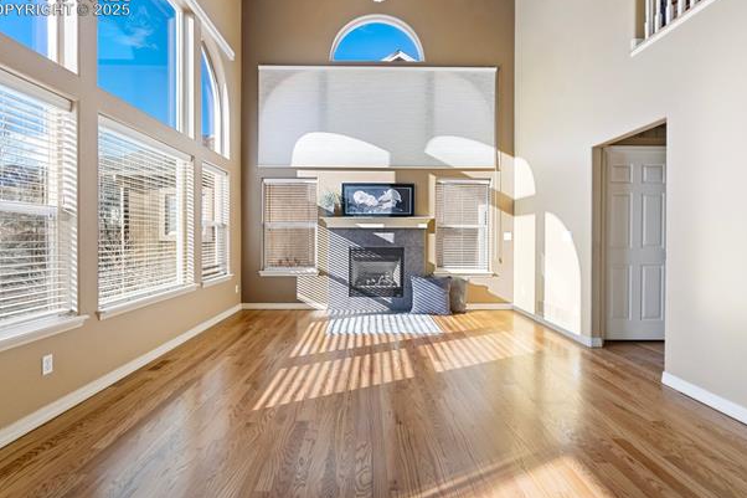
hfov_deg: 93.3
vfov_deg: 70.4
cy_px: 237
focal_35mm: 17
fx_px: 353
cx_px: 375
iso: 50
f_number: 5.6
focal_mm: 16
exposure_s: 1/8
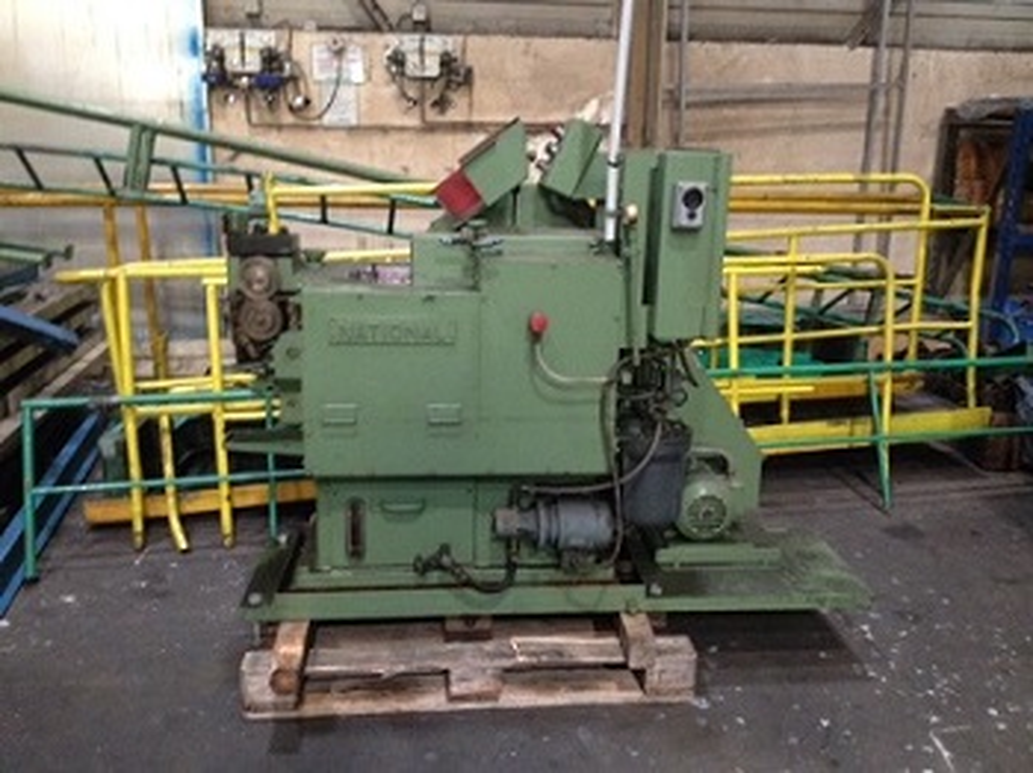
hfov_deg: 52.7
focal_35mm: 35
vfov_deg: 40.7
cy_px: 386
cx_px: 516
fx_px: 1044
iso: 400
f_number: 2.4
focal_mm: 4.28
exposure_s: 1/15
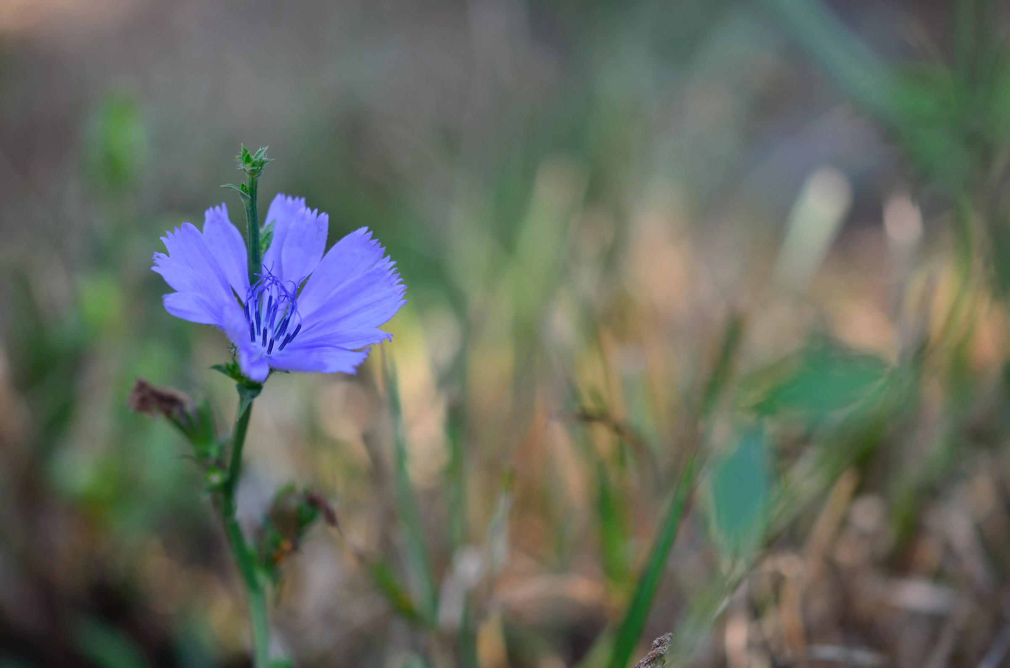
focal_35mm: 158
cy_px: 334
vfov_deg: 8.7
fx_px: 4409
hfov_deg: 13.1
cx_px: 505
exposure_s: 1/160
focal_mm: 105
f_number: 3.5
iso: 100
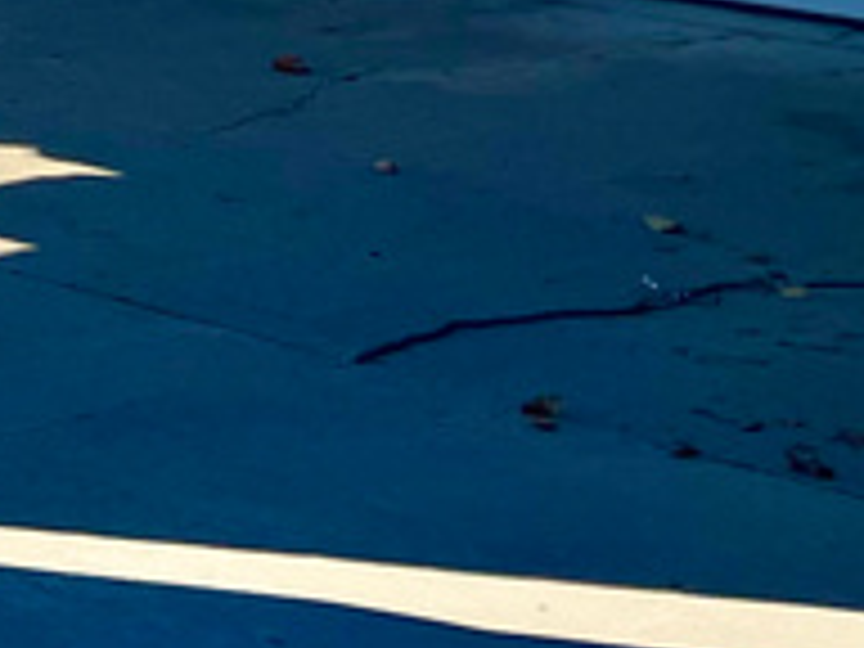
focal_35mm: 139
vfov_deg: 9.7
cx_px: -1328
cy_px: -774
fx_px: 3469
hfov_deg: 11.3
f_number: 1.5
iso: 50
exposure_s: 1/3257
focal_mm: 5.7
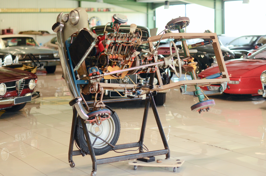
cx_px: 133
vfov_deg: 18.1
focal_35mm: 75
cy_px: 88
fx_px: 553
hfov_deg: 27.0
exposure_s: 1/800
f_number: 2
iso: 1000
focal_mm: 50
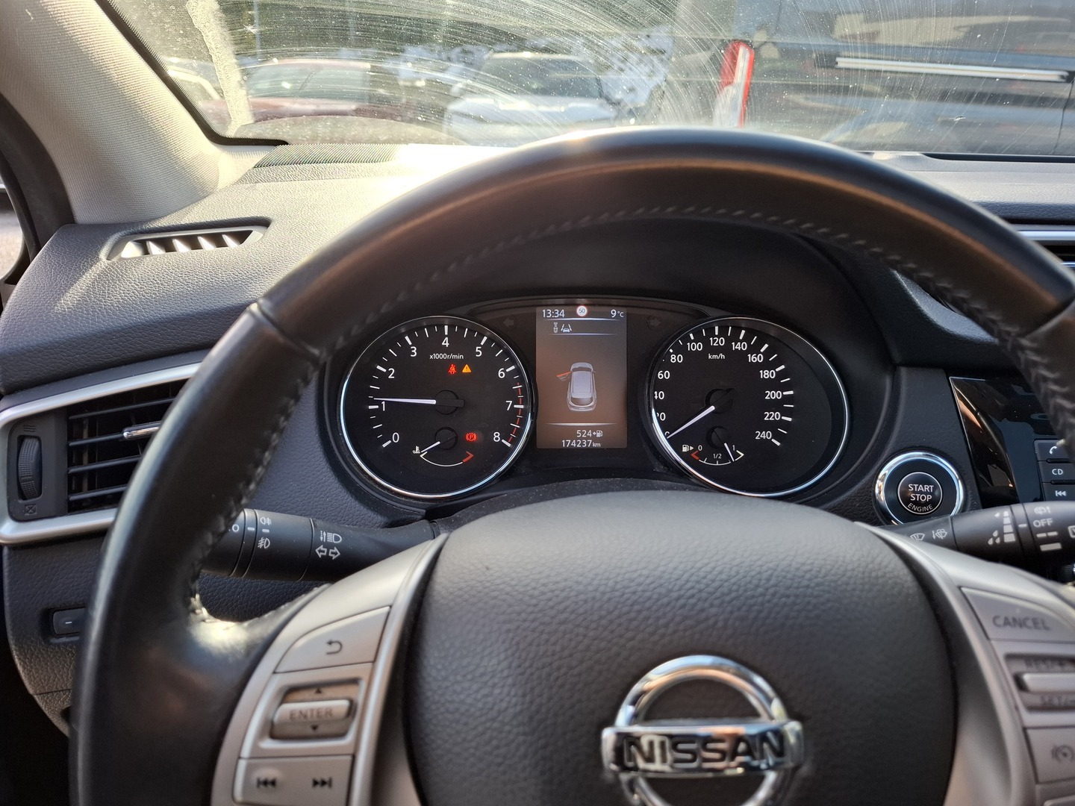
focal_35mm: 23
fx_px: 714
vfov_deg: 58.9
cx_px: 538
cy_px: 403
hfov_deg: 73.9
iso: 50
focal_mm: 5.54
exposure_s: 1/128
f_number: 1.8
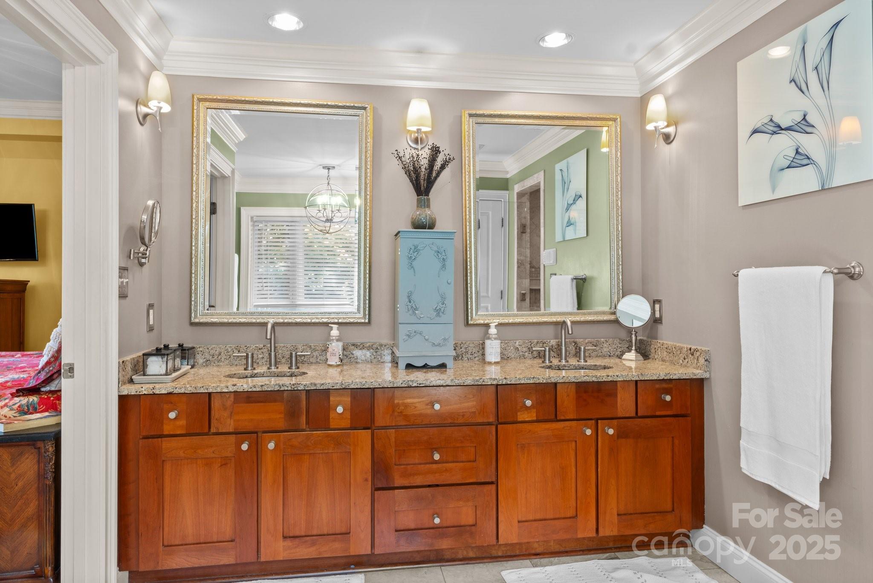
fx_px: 509
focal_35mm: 21
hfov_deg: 81.2
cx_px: 436
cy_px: 292
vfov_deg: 59.5
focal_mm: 14
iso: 100
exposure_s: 2
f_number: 10
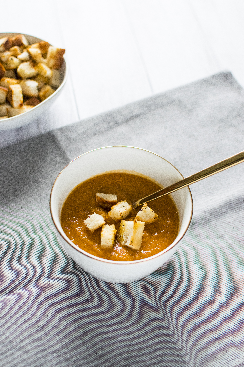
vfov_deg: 37.9
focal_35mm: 52
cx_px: 122
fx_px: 534
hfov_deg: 25.8
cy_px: 184
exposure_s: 1/1000
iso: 1000
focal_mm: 35
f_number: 2.5
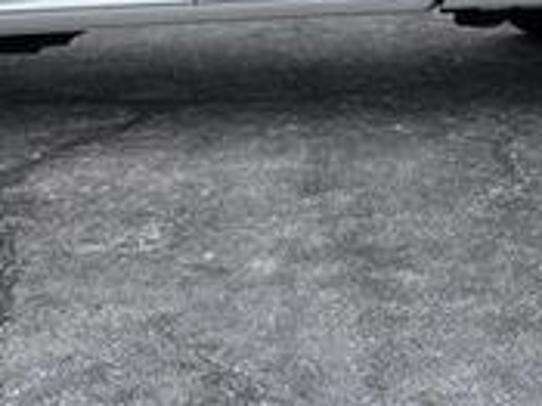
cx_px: 260
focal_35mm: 75
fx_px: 1174
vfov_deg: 18.6
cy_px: -71
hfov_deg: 26.0
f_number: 1.6
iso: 50
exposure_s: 1/2710
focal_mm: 5.96
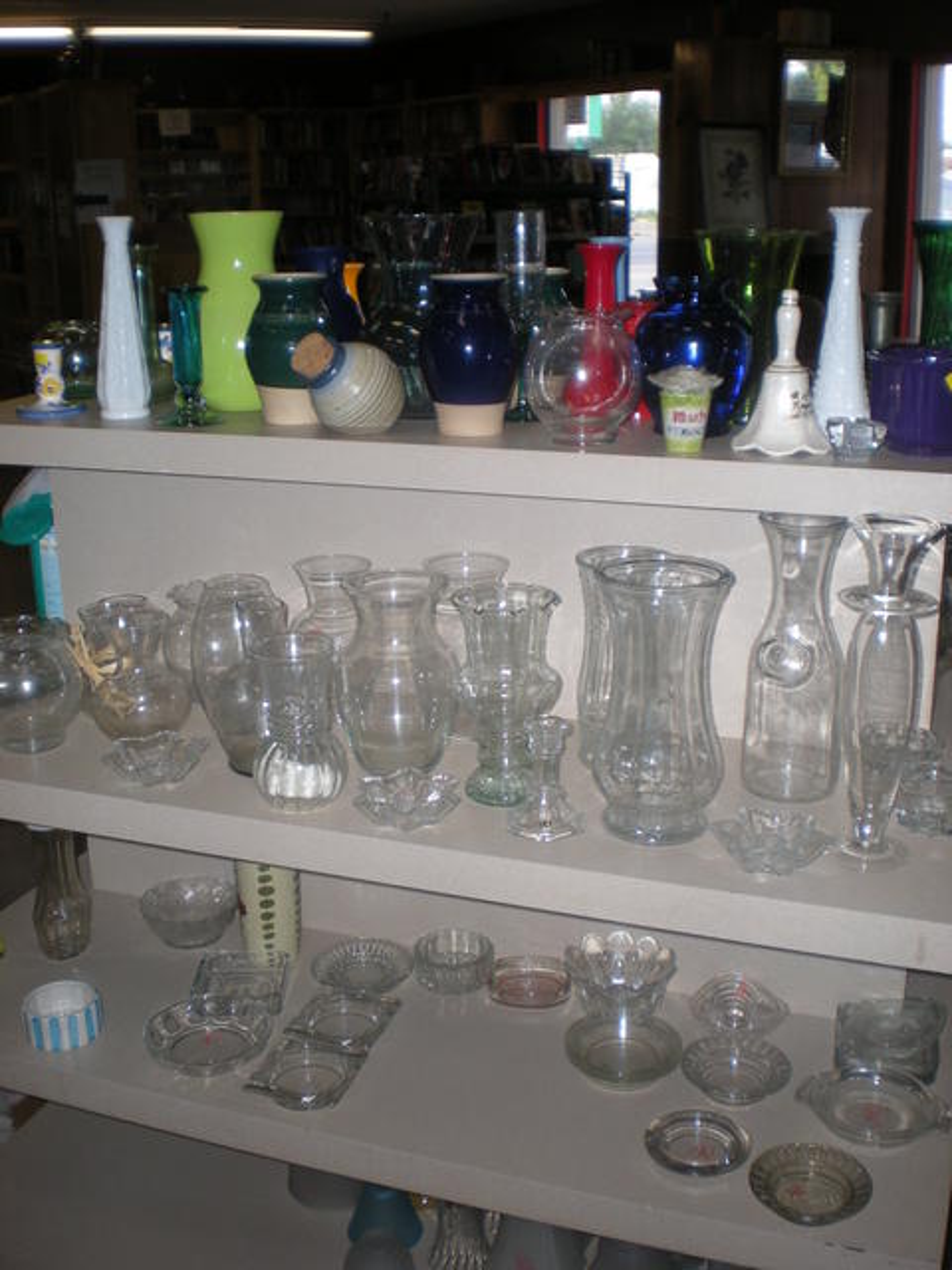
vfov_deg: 49.0
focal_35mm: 38
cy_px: 635
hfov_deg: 37.7
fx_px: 1393
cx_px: 476
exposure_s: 1/60
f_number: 3.1
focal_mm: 6.3
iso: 66
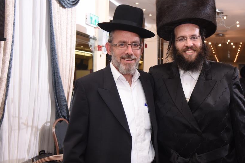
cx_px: 148
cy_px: 75
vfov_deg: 28.1
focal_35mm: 48
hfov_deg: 40.9
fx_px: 327
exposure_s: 1/160
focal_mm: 38
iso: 640
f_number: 5.6
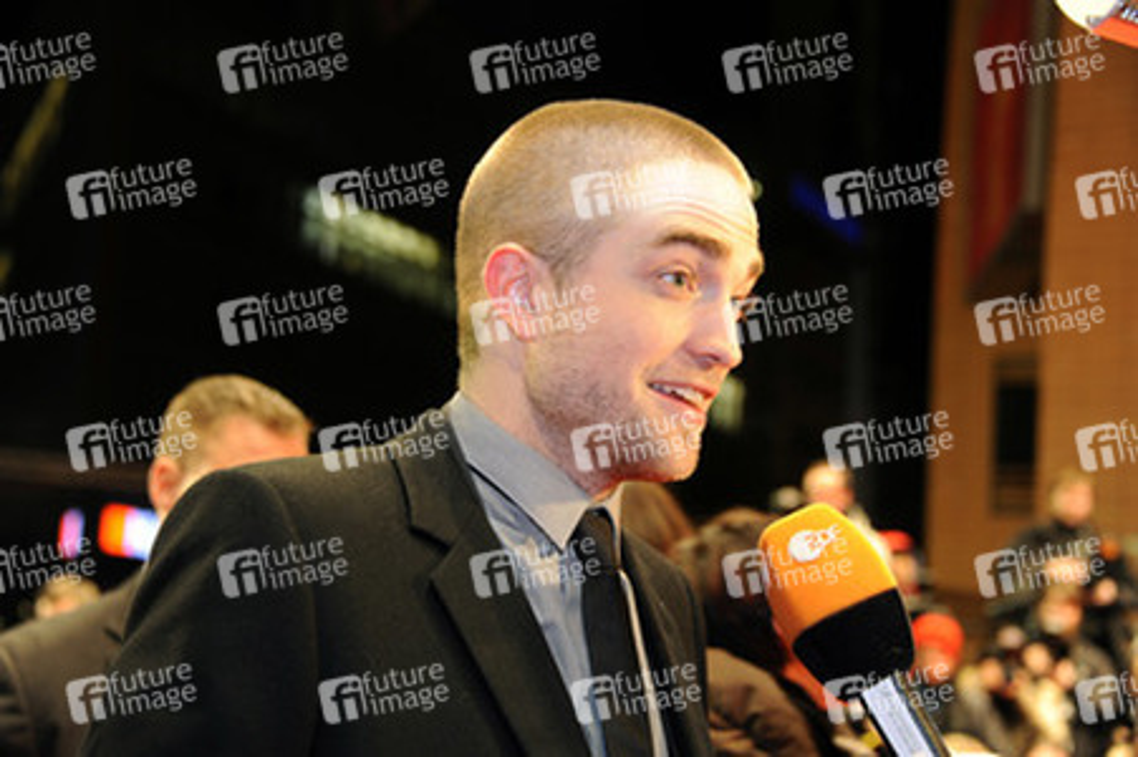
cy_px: 378
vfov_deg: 16.6
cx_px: 569
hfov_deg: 24.8
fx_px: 2590
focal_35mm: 82
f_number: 5.6
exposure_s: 1/25
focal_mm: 82
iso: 1250
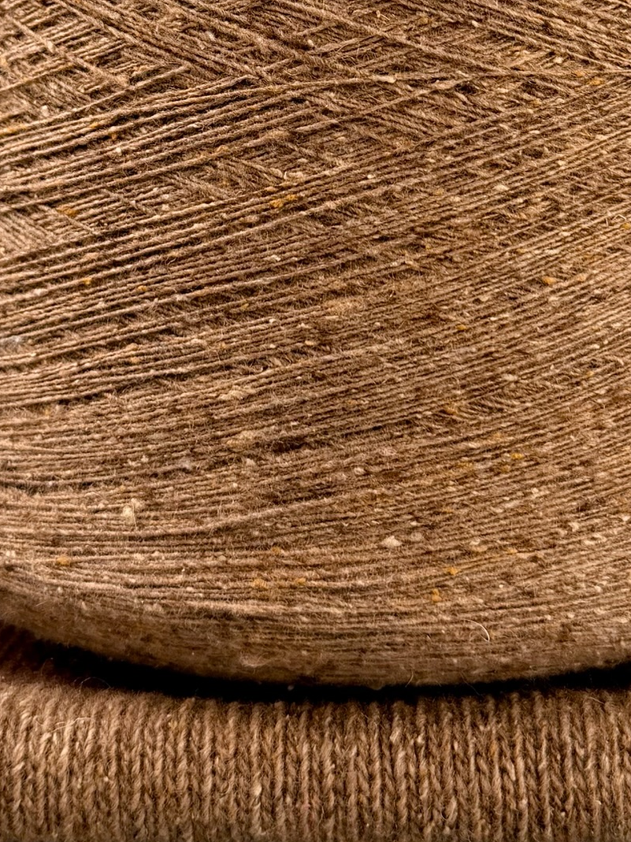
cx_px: 410
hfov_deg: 31.3
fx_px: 1119
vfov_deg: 39.0
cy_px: 122
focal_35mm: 46
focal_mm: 6.76
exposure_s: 1/543
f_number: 1.78
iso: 80
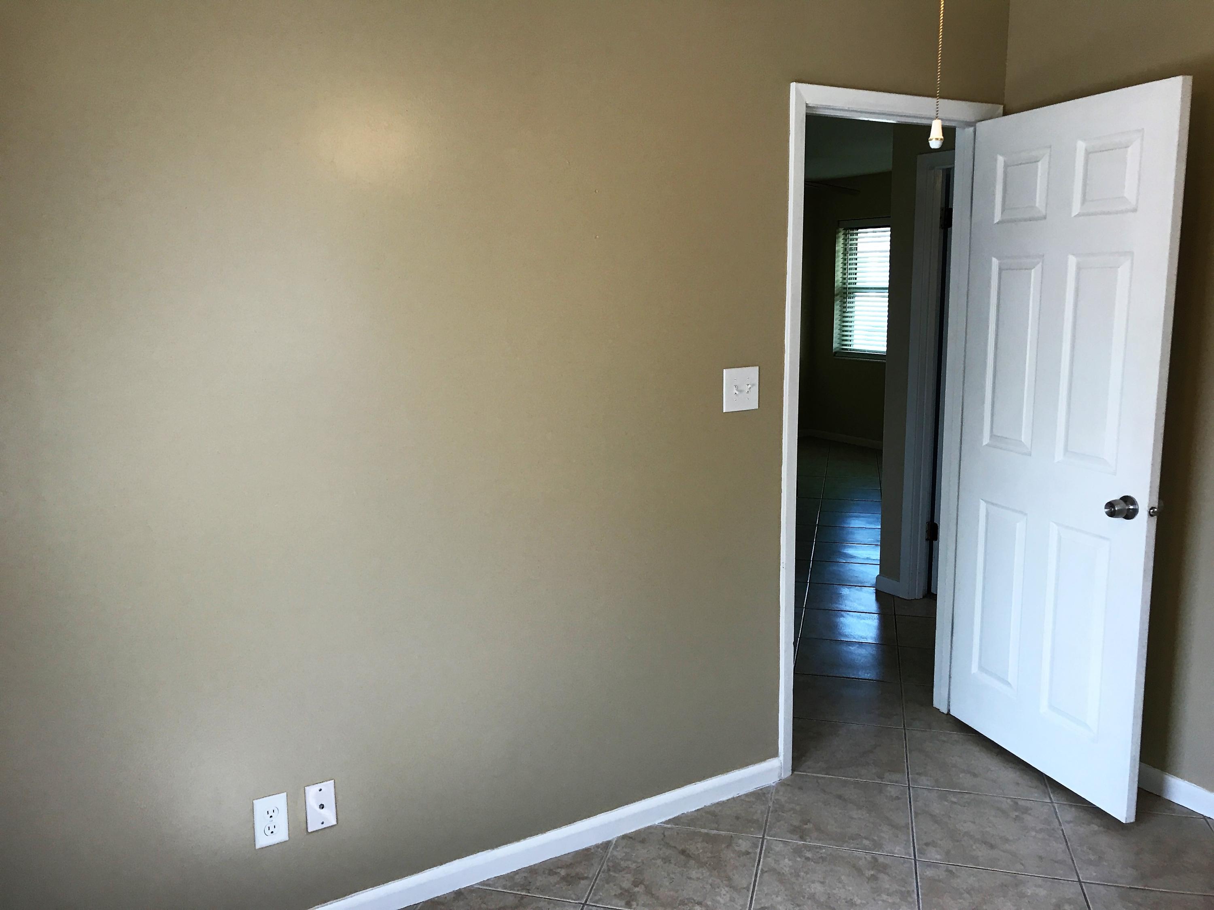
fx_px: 982
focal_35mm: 28
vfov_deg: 49.7
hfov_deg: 63.4
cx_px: 607
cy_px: 455
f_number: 1.8
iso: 25
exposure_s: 1/40
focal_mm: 3.99
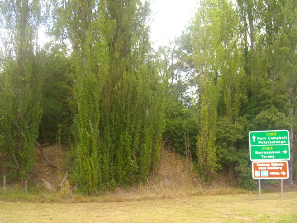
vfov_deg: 37.7
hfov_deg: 49.0
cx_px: 148
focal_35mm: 38
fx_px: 326
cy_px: 112
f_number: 2.8
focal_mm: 7.9
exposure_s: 1/160
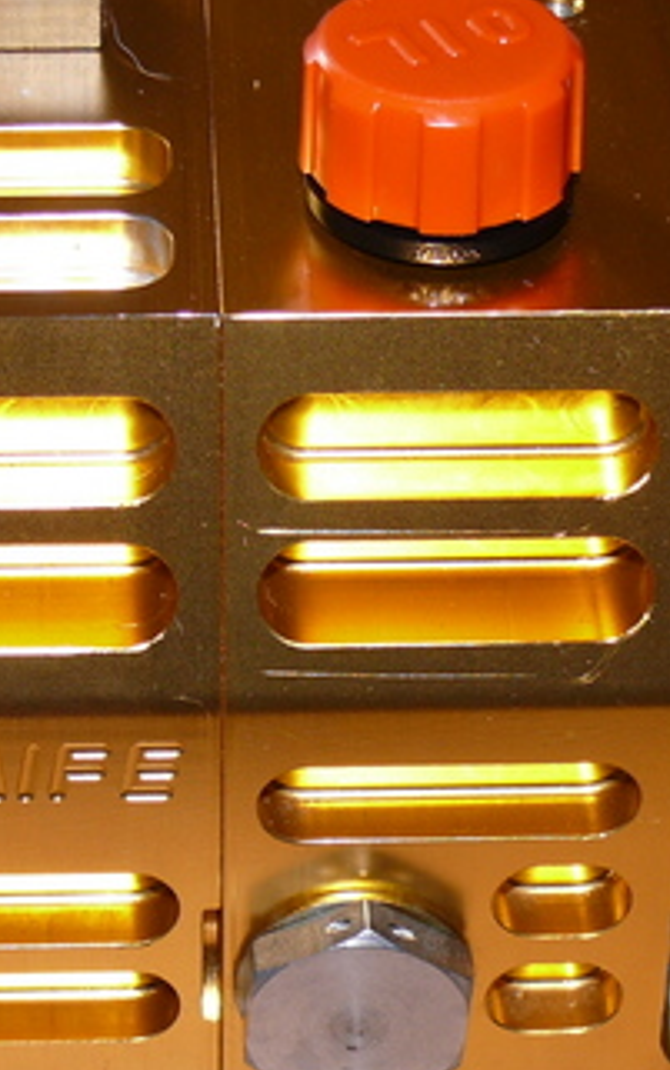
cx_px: 267
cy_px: 553
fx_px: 3880
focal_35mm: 133
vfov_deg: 15.7
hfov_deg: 9.9
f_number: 3.2
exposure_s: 1/30
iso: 100
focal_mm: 10.3
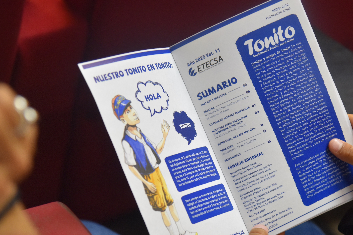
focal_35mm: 149
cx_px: 220
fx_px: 1461
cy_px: 124
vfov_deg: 9.2
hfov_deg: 13.8
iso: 2000
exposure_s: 1/125
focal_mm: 105
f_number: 4.5
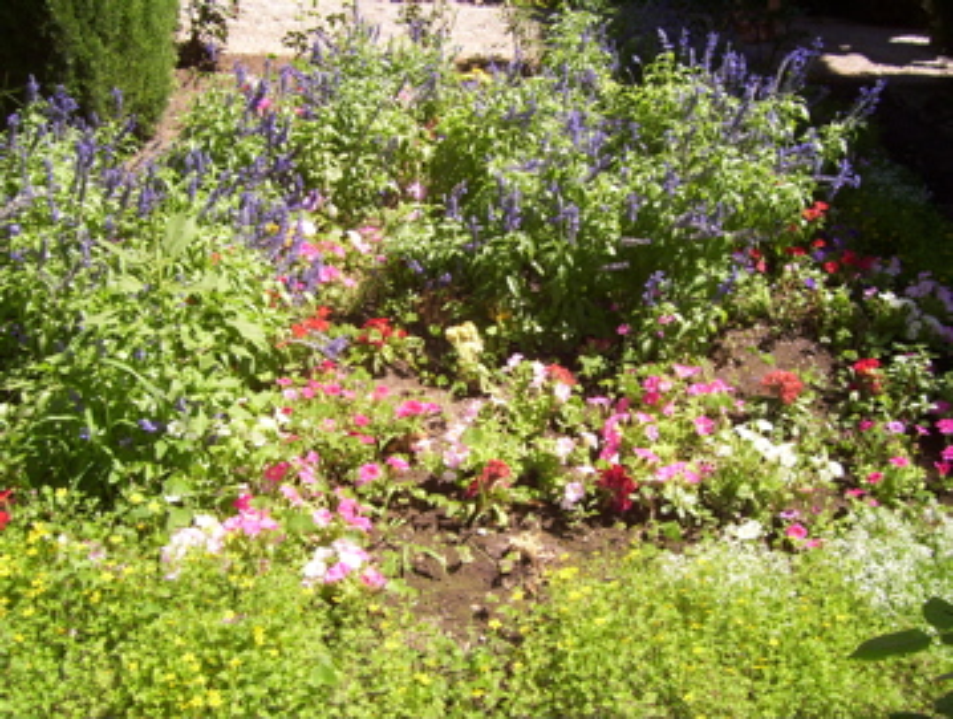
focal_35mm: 36
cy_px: 360
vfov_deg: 39.8
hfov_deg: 51.2
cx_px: 476
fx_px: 993
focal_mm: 6
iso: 80
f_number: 4.8
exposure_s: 1/250
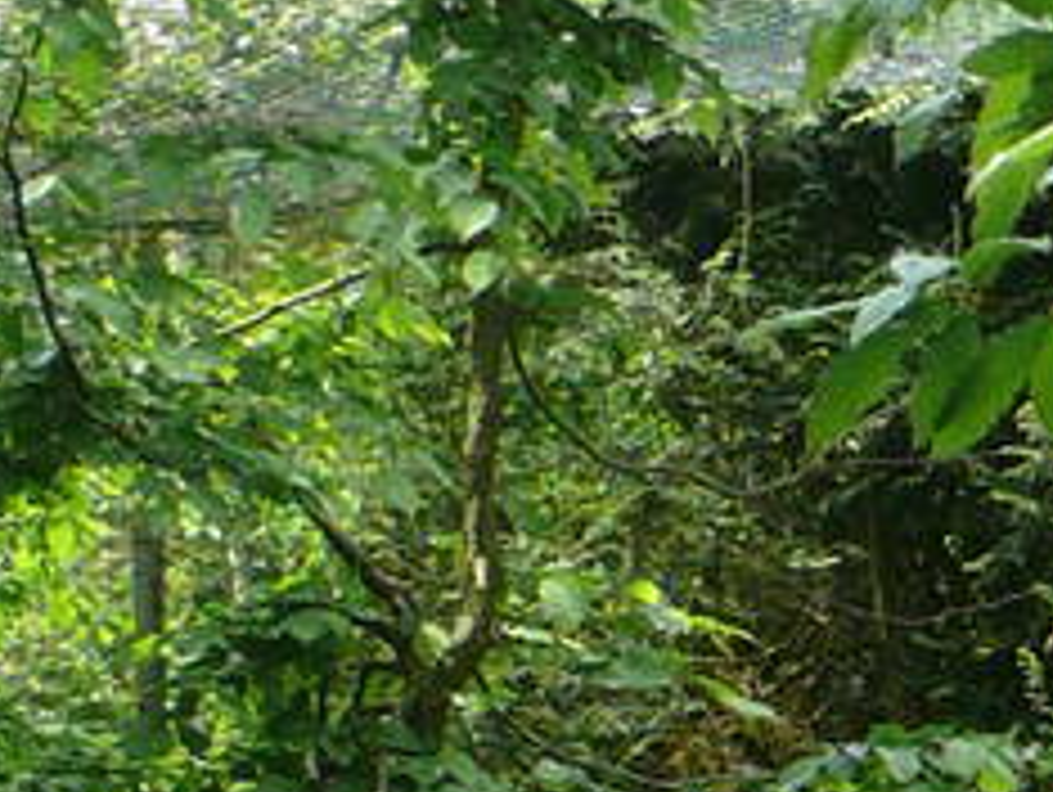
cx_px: 2488
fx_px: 7278
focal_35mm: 239
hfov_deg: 7.7
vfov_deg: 6.1
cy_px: 1323
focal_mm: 7.4
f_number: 4
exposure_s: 1/125
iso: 100
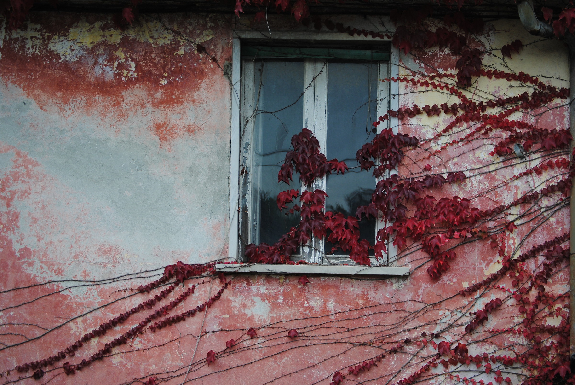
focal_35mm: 82
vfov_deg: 16.6
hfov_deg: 24.6
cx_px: 288
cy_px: 192
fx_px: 1319
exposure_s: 1/125
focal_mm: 55
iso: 200
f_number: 4
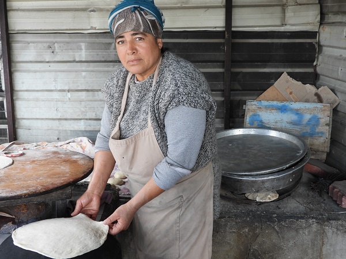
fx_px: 380
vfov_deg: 37.7
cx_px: 173
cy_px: 130
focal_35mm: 38
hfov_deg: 49.0
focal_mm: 6.8
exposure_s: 1/100
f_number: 3.2
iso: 100
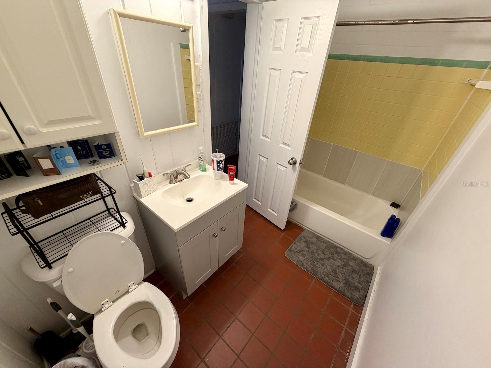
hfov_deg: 102.1
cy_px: 184
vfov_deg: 85.7
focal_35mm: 14
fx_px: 199
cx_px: 246
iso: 160
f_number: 2.2
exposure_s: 1/60
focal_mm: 2.22
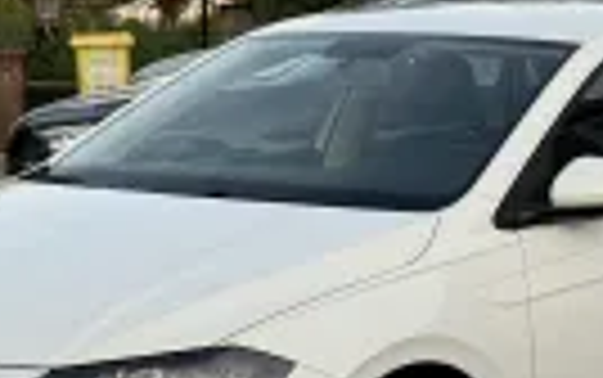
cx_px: 378
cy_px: 369
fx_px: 2253
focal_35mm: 137
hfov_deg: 15.2
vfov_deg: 9.5
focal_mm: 6.76
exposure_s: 1/699
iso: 80
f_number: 1.78
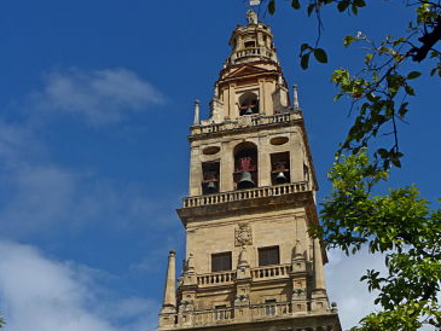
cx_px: 236
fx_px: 726
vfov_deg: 25.3
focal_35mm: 57
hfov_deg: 33.8
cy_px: 262
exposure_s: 1/1600
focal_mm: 6.9
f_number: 3.9
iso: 100
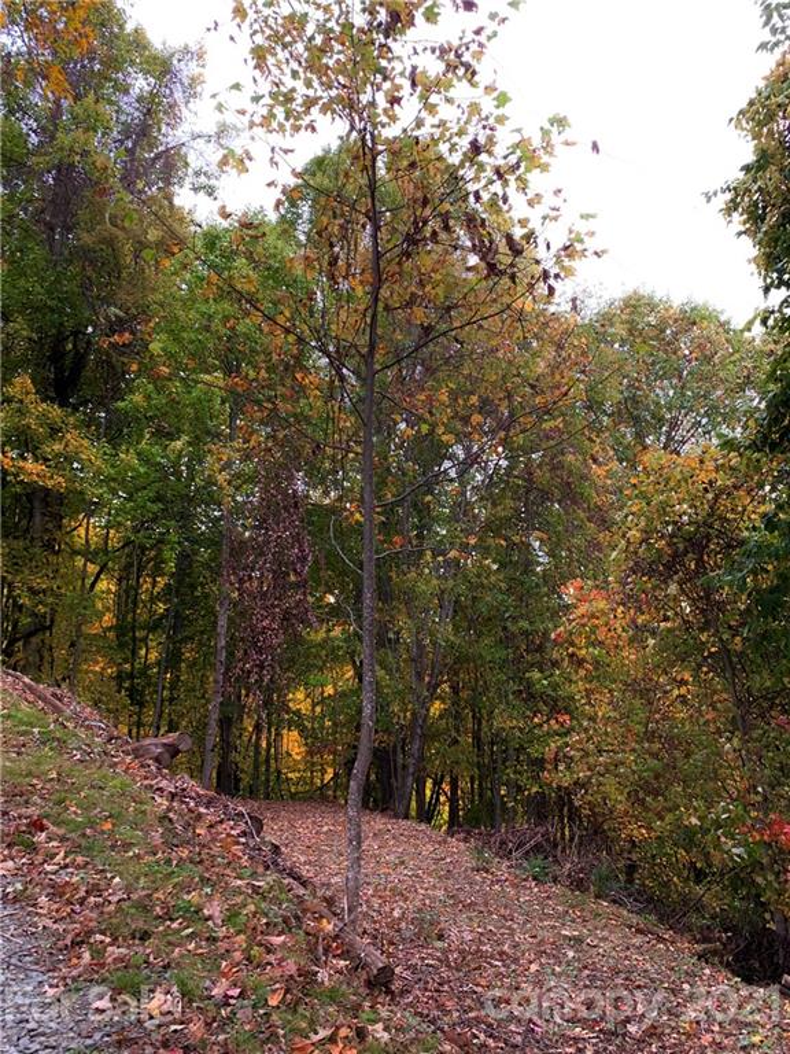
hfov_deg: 53.1
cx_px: 395
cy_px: 527
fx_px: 791
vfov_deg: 67.3
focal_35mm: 26
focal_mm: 4.25
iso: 80
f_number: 1.8
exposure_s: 1/121
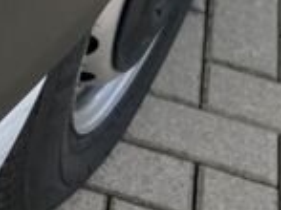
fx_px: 1468
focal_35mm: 181
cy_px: -325
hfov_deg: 10.0
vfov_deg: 7.5
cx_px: -321
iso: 50
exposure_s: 1/2062
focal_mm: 5.1
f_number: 1.6
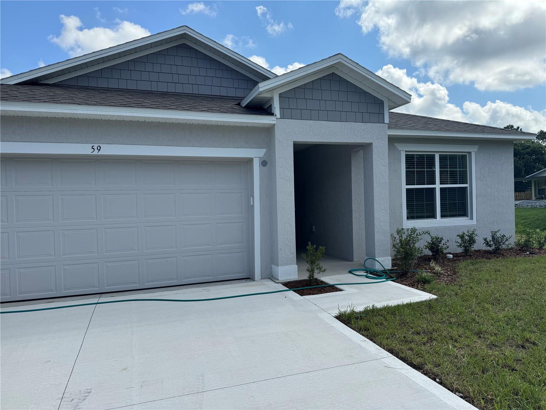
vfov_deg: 56.8
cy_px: 205
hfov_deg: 71.6
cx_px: 273
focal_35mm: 24
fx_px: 379
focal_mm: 6.76
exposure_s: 1/3597
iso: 80
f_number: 1.78
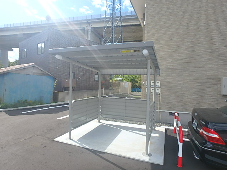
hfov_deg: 79.0
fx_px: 138
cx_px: 114
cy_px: 85
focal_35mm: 21
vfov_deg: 63.4
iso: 125
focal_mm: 3.7
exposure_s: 1/800
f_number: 3.5
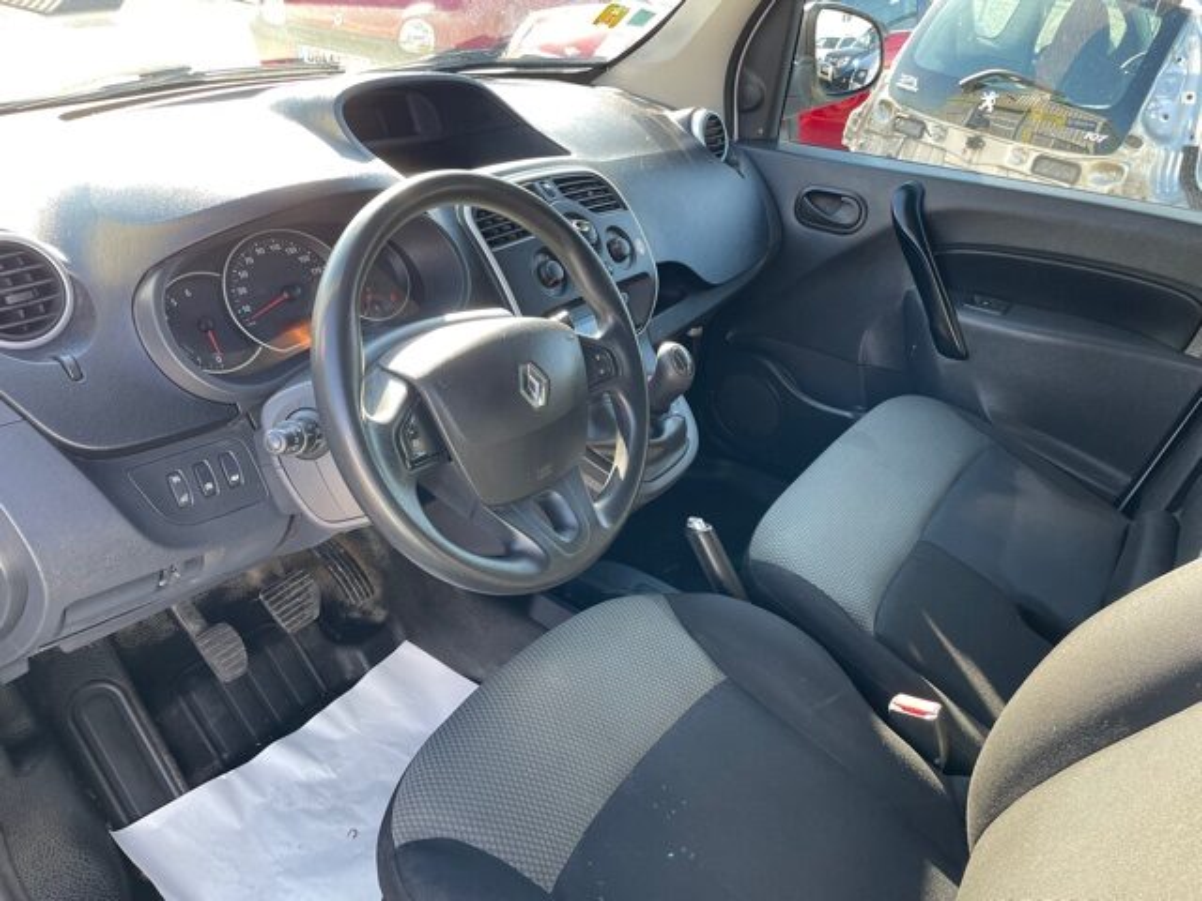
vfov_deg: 53.1
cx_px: 601
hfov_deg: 67.3
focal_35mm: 26
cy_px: 450
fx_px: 903
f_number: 1.6
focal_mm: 4.2
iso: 40
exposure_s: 1/121
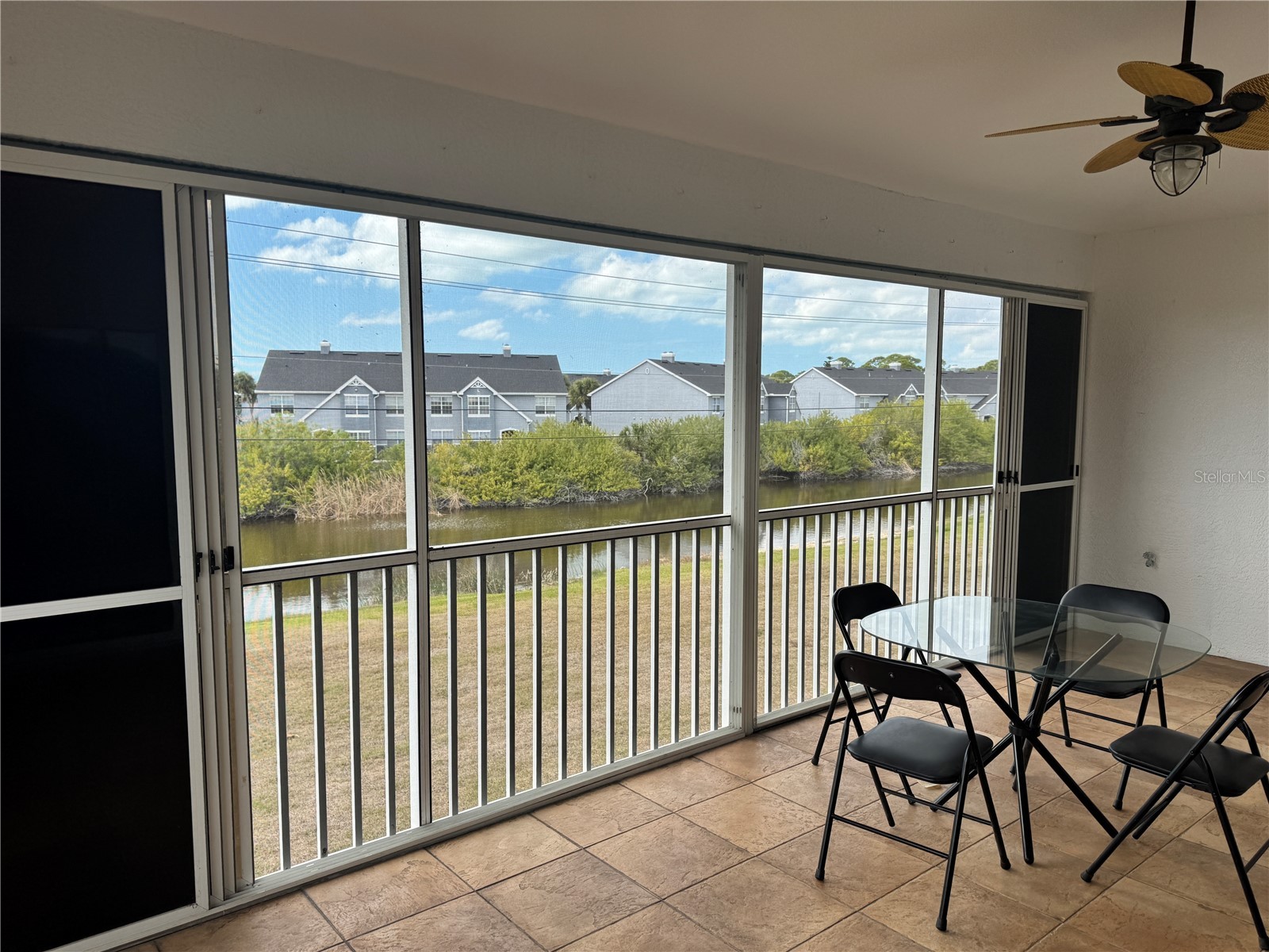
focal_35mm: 24
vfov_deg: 56.8
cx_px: 634
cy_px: 476
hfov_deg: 71.6
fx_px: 880
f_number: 1.78
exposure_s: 1/1395
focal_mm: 6.76
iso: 80
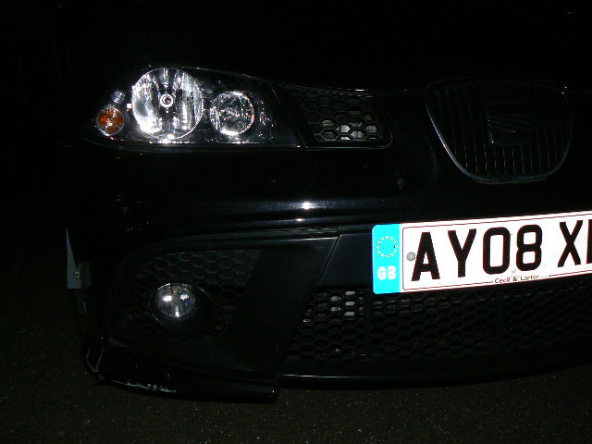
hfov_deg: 51.4
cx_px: 296
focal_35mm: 36
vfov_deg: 39.7
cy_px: 222
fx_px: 616
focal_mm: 6
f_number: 2.8
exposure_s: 1/30
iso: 100
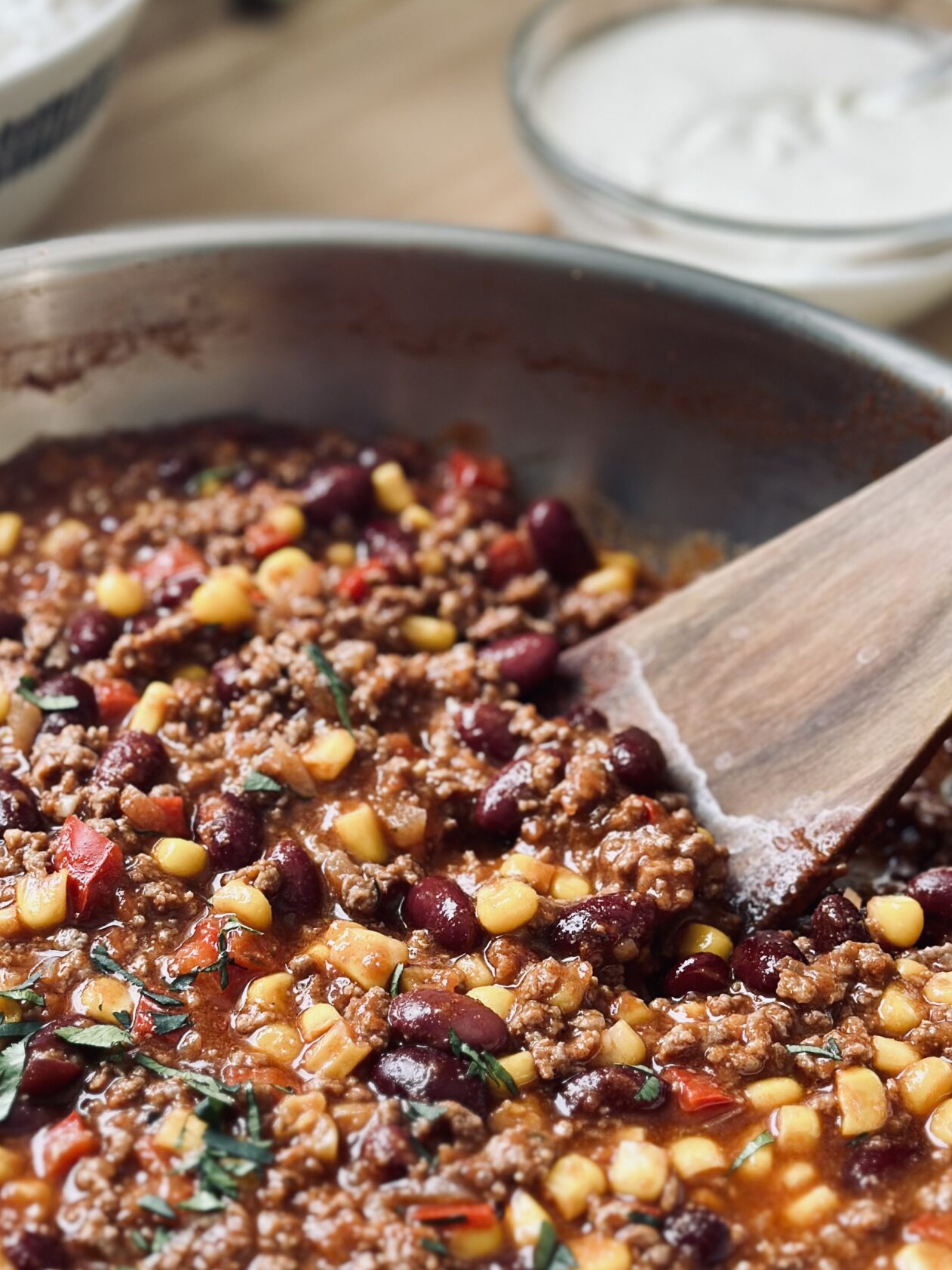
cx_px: 363
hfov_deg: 20.1
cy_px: 819
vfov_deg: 26.6
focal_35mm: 73
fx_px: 2677
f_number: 1.78
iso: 125
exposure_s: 1/100
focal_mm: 6.86
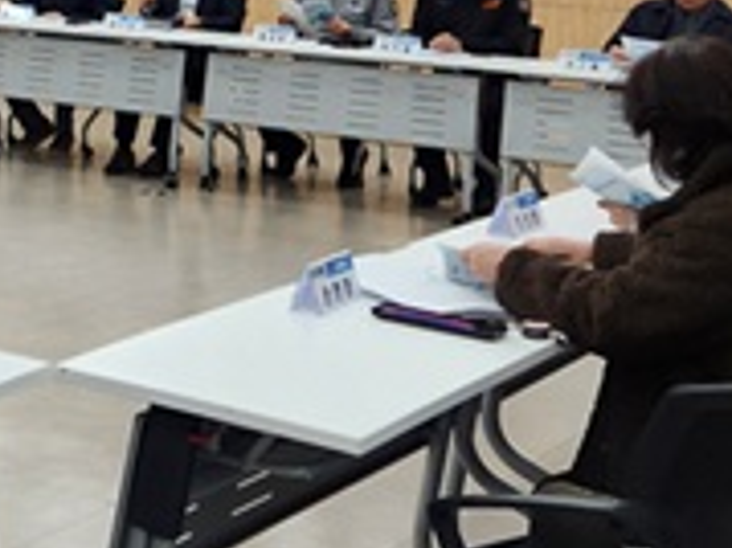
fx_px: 1902
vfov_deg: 15.5
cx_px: -180
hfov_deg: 20.2
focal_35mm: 90
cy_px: -194
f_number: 1.8
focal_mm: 5.4
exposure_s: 1/180
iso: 100
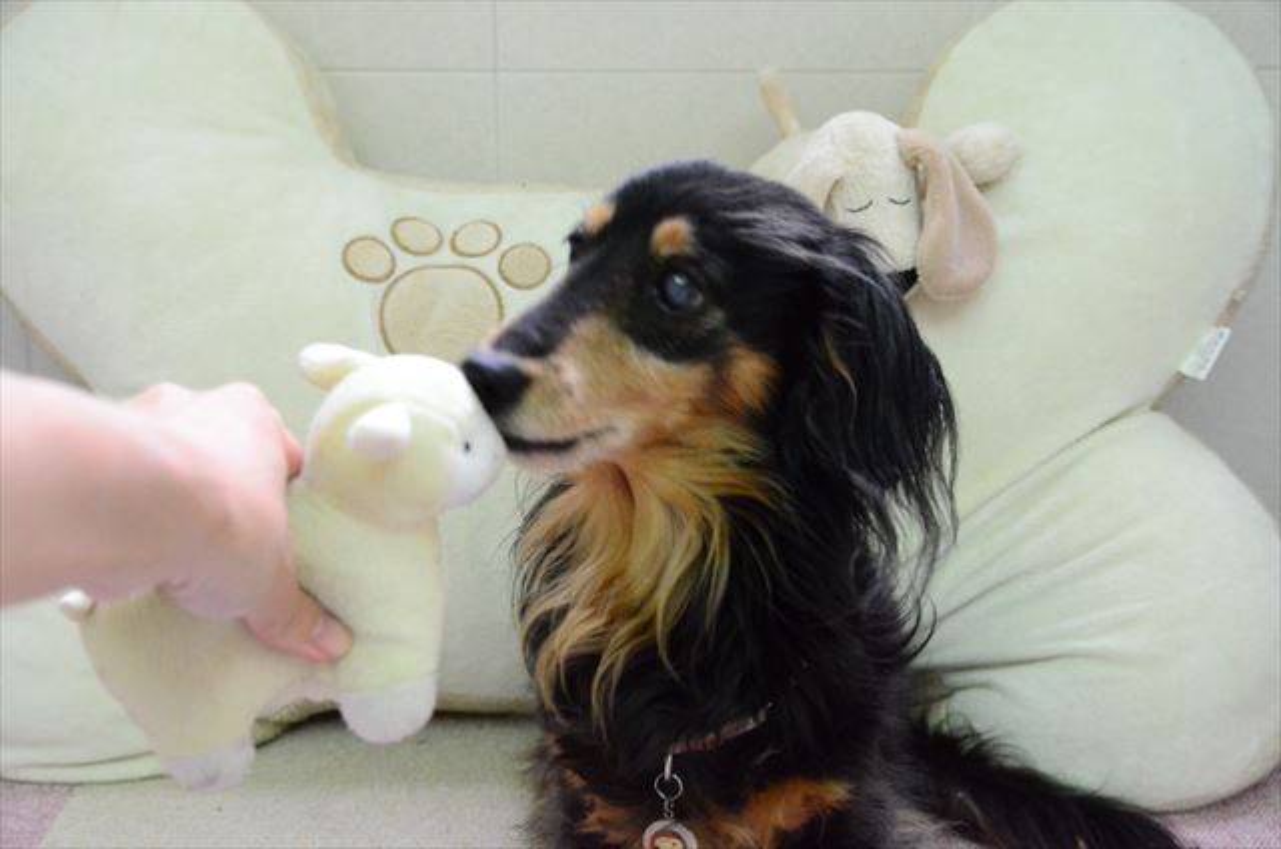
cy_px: 424
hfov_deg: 37.9
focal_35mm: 52
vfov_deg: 25.6
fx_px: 1864
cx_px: 640
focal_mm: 35
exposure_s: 1/125
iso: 6400
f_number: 5.6
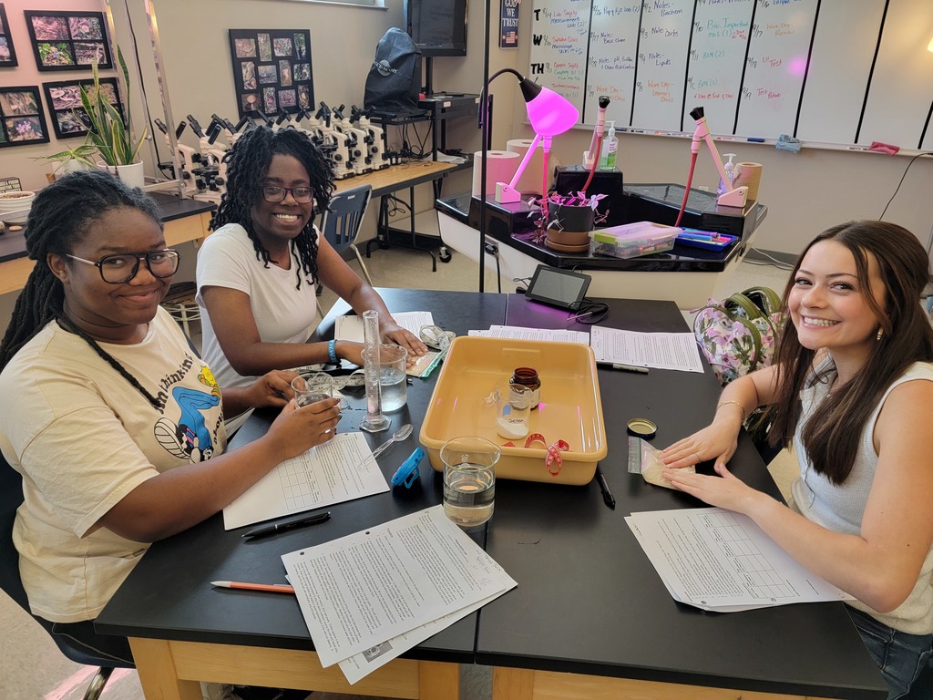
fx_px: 647
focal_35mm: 24
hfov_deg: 71.6
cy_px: 350
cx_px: 466
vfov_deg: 56.8
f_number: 1.8
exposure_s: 1/120
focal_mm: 6.7
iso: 200
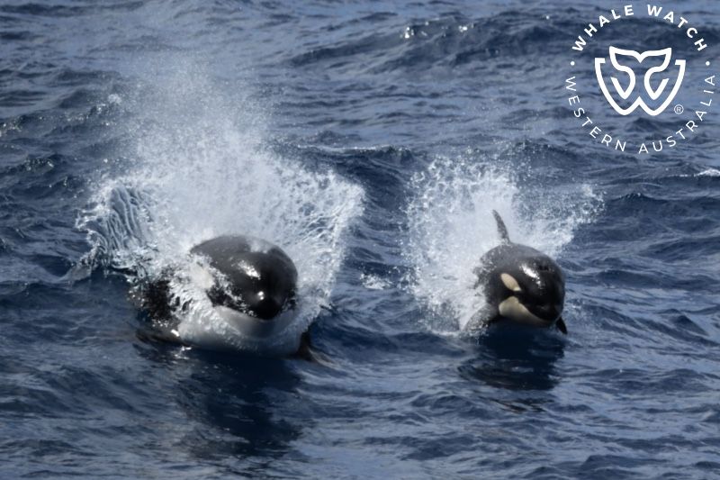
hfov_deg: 4.6
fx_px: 8998
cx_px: 360
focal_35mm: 450
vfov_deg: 3.1
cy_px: 240
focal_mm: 450
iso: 800
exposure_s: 1/8000
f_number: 6
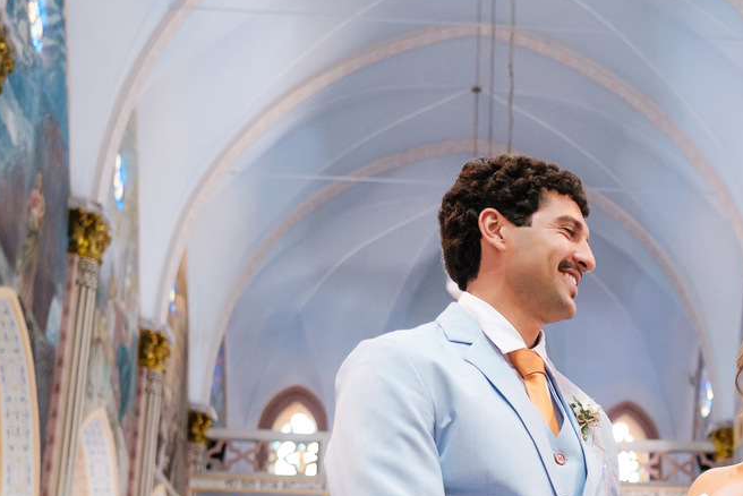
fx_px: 1321
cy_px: 402
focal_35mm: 64
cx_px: 632
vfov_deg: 21.0
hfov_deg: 30.4
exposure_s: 1/80
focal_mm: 23.4
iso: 4000
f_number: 2.8
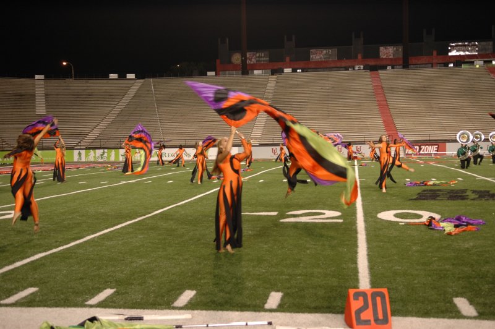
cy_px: 164
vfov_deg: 29.8
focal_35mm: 45
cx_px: 248
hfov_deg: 43.6
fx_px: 618
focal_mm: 30
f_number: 2.8
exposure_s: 1/60
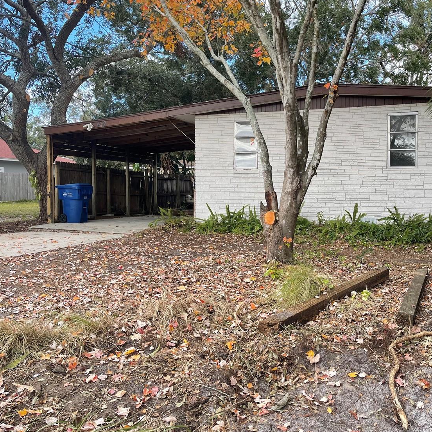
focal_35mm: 32
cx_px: 283
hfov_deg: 50.3
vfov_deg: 51.1
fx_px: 452
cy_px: 199
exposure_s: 1/301
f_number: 1.6
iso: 32
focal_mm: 5.1
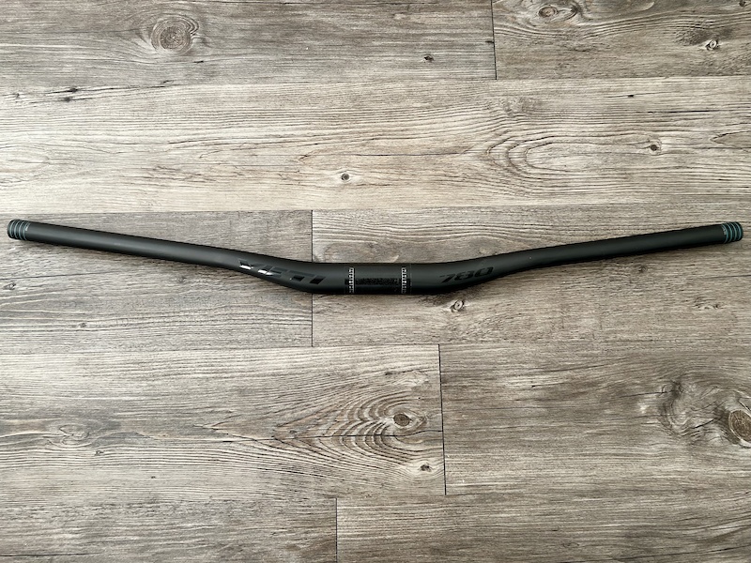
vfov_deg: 53.1
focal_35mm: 26
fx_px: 564
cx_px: 376
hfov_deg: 67.3
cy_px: 282
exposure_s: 1/121
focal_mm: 5.7
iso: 50
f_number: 1.5
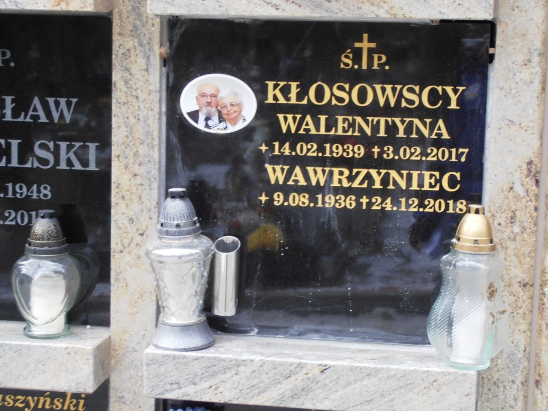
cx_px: 274
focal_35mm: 88
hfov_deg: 22.3
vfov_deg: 16.8
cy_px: 206
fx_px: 1393
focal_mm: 15.51
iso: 125
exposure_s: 1/13
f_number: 5.1
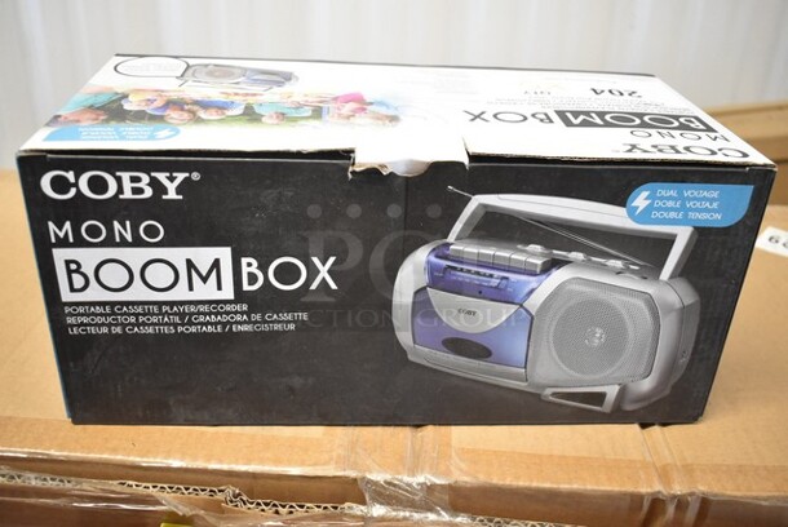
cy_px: 264
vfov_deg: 37.0
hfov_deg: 53.1
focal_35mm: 36
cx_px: 394
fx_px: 789
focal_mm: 24
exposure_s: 1/125
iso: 2800
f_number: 3.8
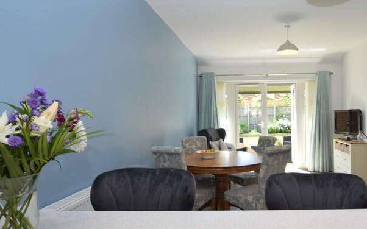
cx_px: 243
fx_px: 260
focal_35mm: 26
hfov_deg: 68.5
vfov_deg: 47.6
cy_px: 118
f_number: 5.6
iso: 100
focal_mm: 10
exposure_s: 1/25
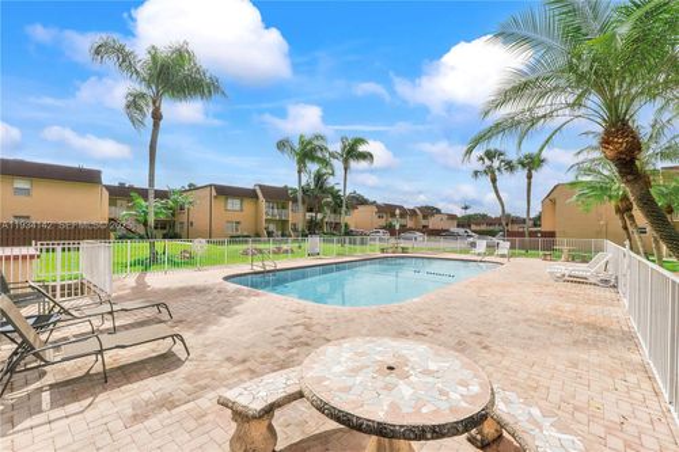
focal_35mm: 15
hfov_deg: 100.4
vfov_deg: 77.3
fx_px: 283
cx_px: 340
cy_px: 226
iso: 100
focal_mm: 10
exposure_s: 1/320
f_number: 11
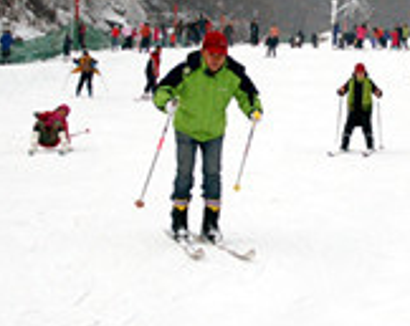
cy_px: 85
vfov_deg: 13.6
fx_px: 1369
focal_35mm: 113
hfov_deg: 16.9
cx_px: 319
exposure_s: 1/2500
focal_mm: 26
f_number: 4.2
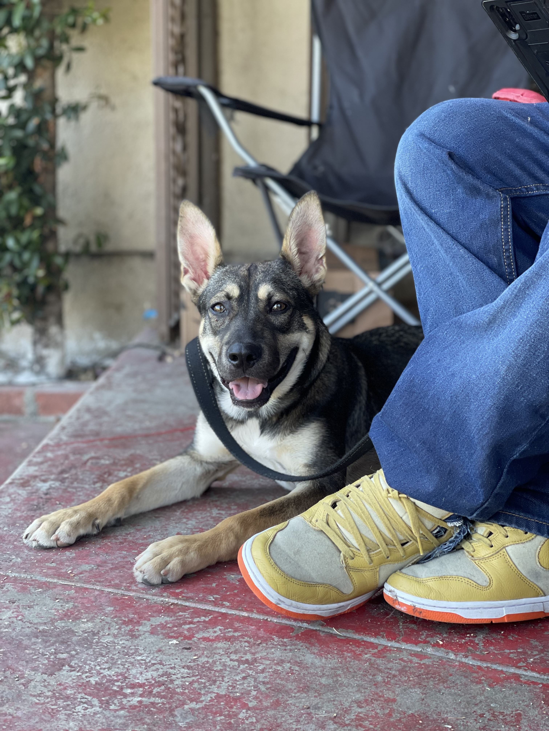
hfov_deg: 22.9
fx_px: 1353
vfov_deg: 30.3
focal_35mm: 64
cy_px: 366
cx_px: 274
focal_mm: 7.5
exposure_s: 1/121
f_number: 2.2
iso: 100
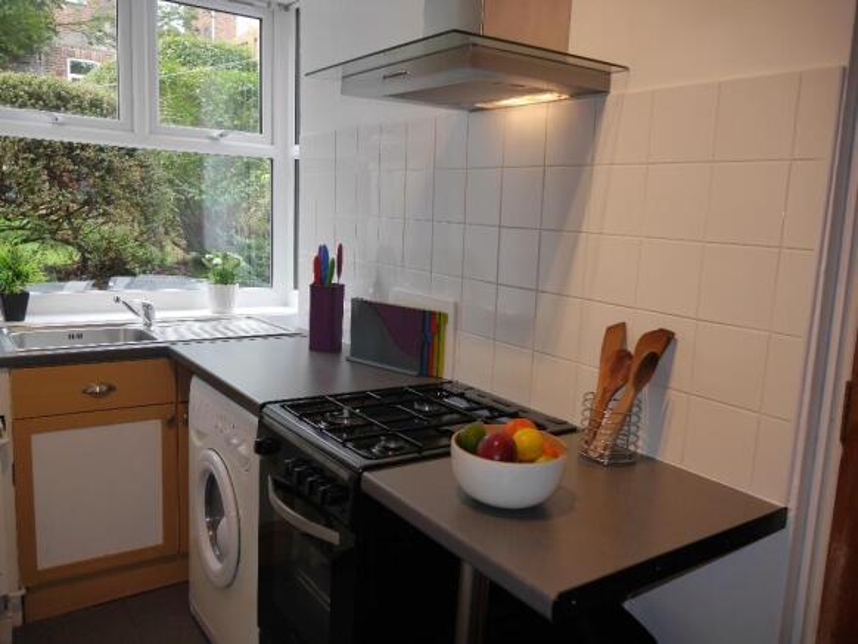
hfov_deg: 63.4
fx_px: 694
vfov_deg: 49.8
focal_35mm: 28
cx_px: 429
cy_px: 322
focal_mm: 14
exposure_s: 1/80
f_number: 3.5
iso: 160
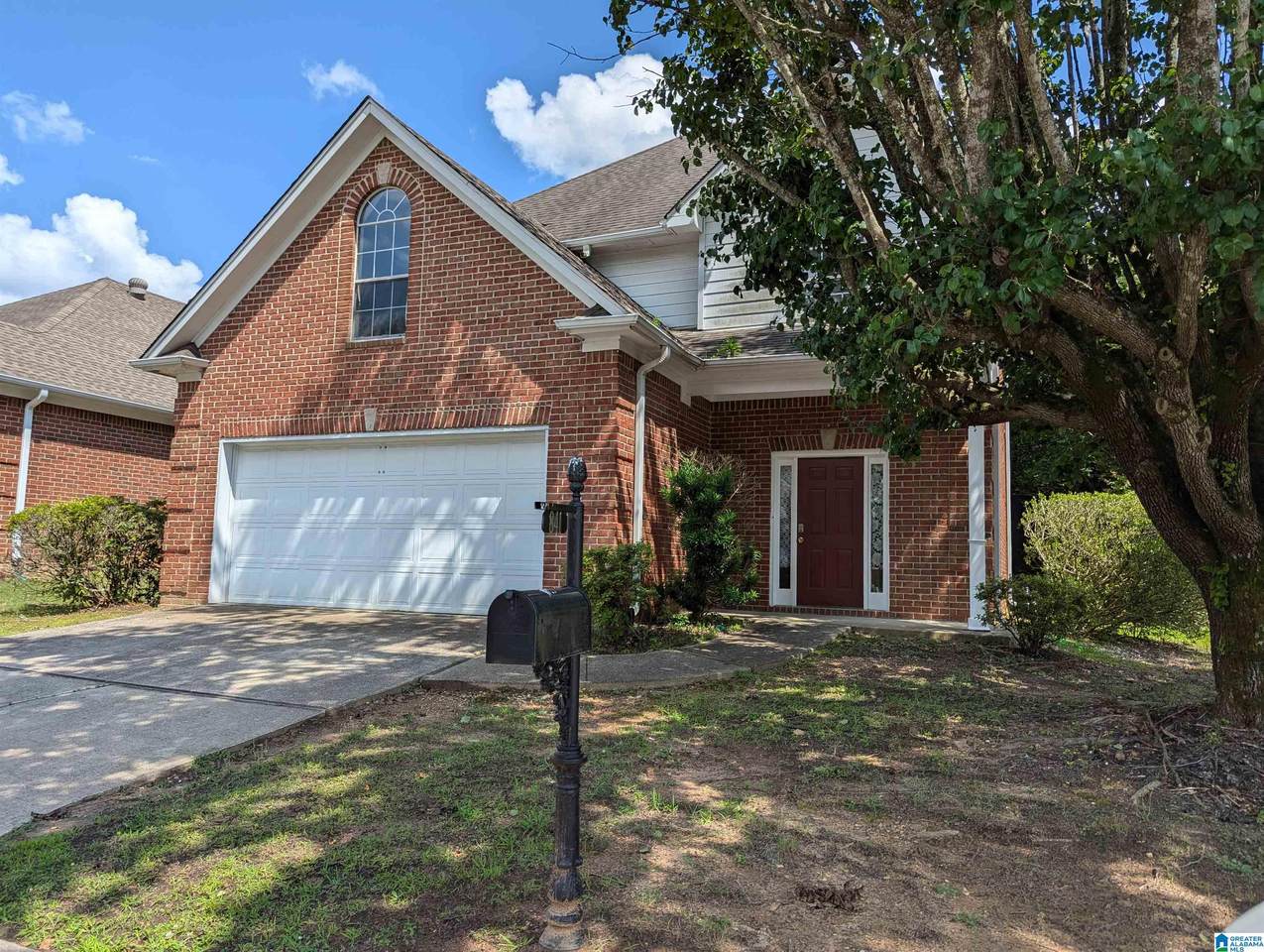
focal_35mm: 24
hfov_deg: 71.5
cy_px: 476
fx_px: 878
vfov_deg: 56.9
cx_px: 632
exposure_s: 1/2137
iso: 39
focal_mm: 6.81
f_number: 1.85
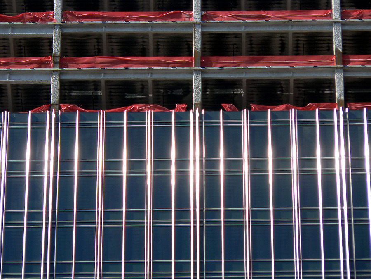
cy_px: 140
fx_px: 3205
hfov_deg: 6.6
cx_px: 186
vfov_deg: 5.0
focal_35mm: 299
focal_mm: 49.7
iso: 80
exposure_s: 1/640
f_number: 4
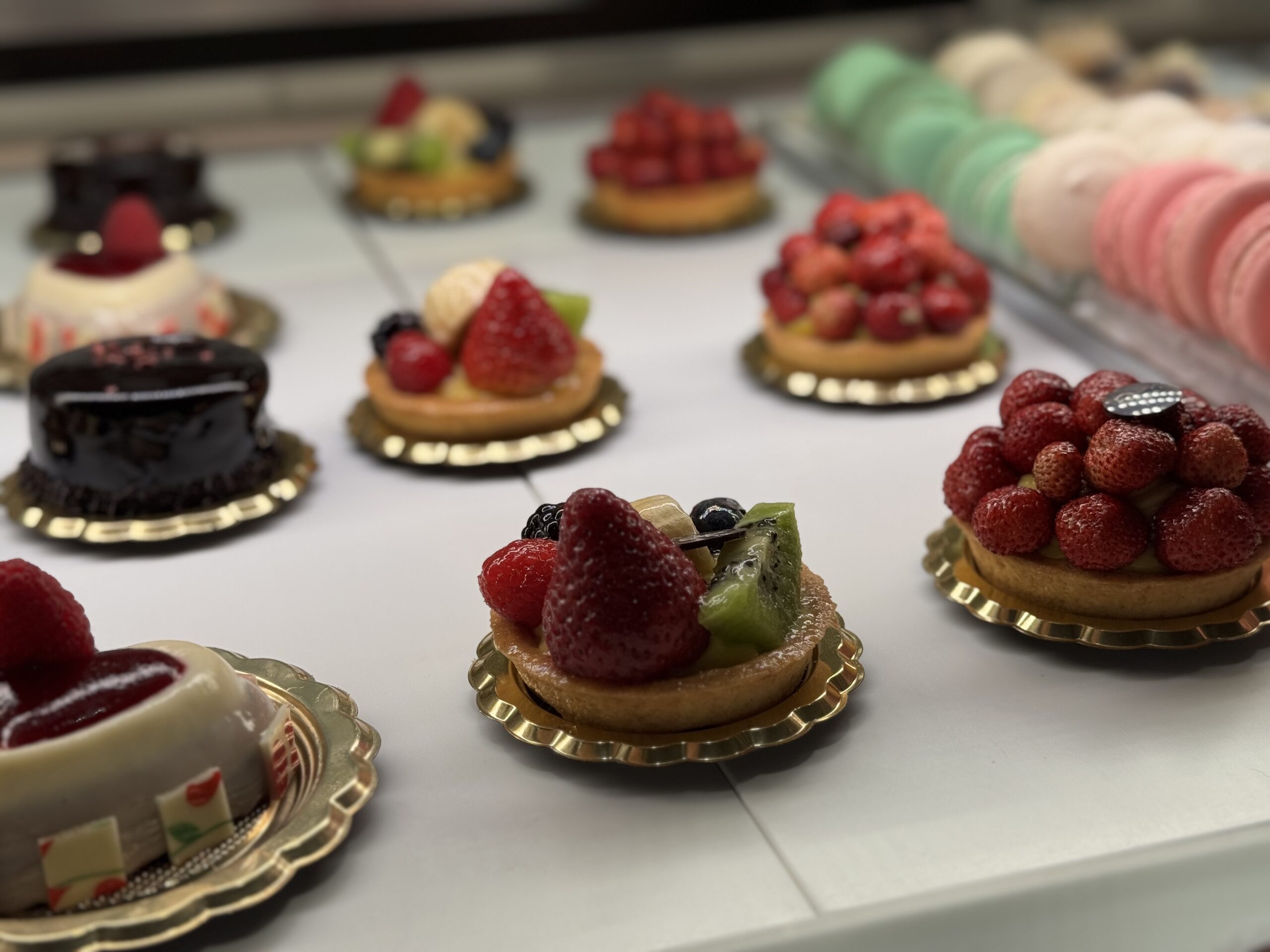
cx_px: 635
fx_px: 1761
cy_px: 476
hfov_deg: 39.7
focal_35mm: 48
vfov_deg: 30.3
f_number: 1.78
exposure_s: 1/507
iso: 64
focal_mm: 6.76
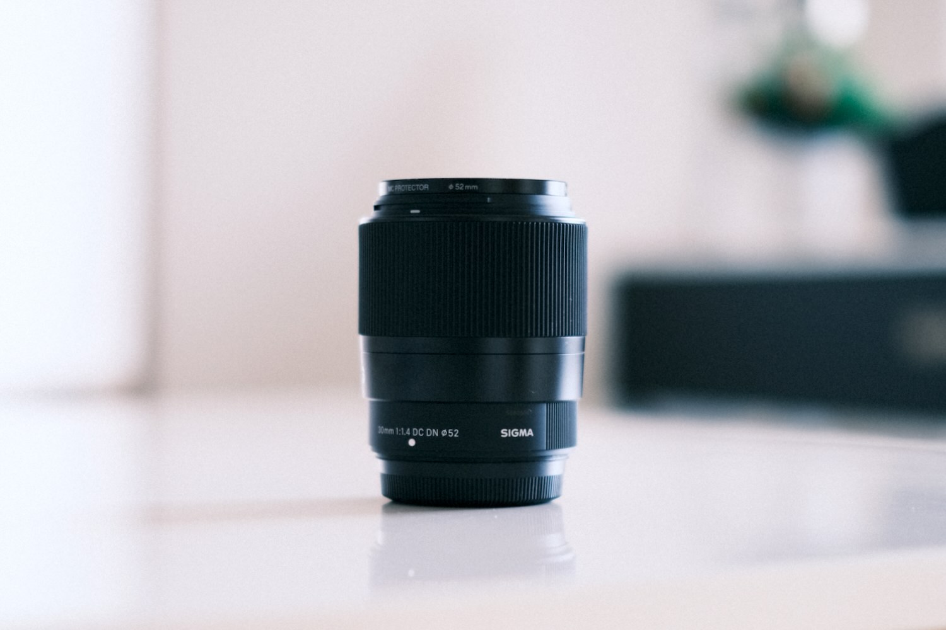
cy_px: 315
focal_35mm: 53
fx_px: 1393
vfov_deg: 25.5
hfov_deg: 37.5
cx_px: 473
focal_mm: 35
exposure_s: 1/280
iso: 320
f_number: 1.4
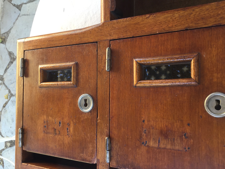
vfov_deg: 45.4
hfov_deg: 58.4
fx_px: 201
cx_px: 112
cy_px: 84
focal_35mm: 31
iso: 32
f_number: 2.4
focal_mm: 3.3
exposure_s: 1/50
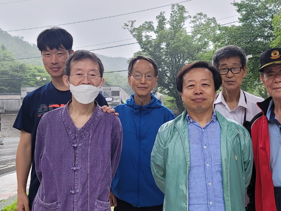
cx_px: 149
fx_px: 382
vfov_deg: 30.9
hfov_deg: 40.4
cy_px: 117
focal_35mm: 47
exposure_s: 1/120
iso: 80
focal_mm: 7
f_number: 1.8
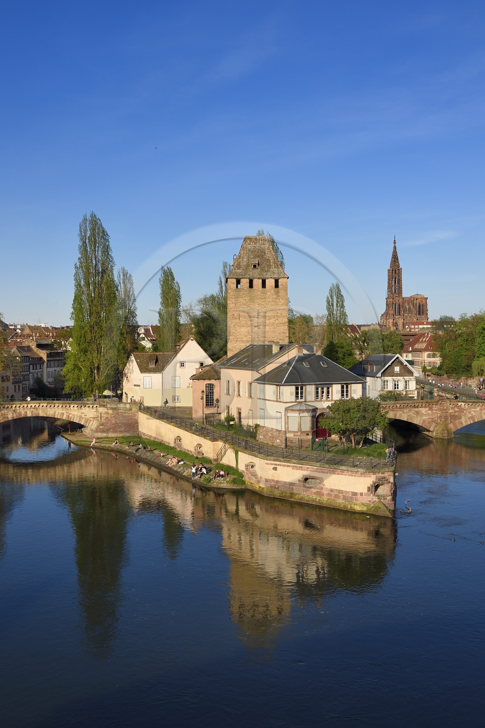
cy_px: 364
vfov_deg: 48.5
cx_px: 242
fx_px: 809
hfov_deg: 33.4
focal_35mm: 40
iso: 200
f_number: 11
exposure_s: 1/400
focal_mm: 40
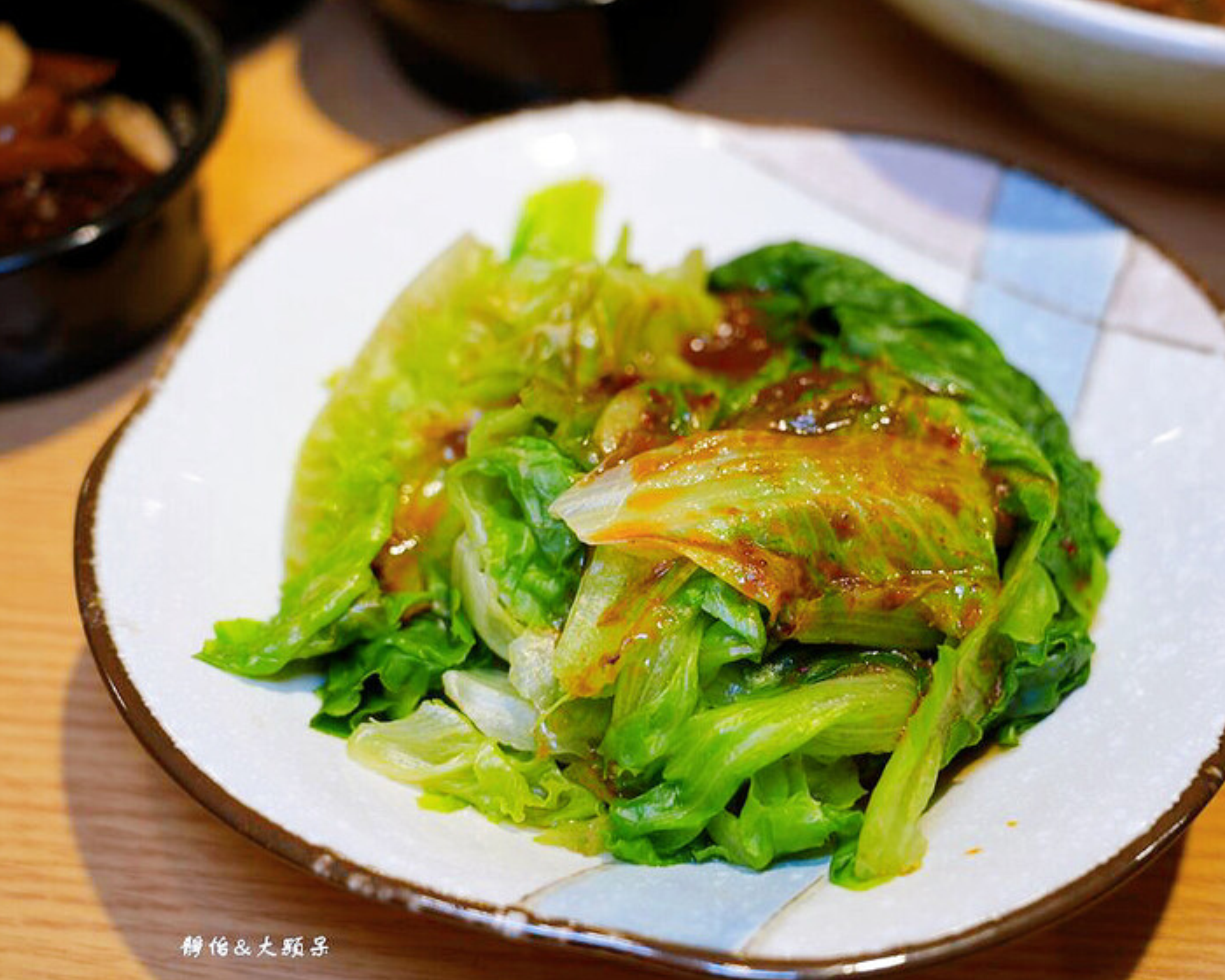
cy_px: 490
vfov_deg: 30.8
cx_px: 696
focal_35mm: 49
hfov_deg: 38.0
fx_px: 1777
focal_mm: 43
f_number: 5
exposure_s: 1/80
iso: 320
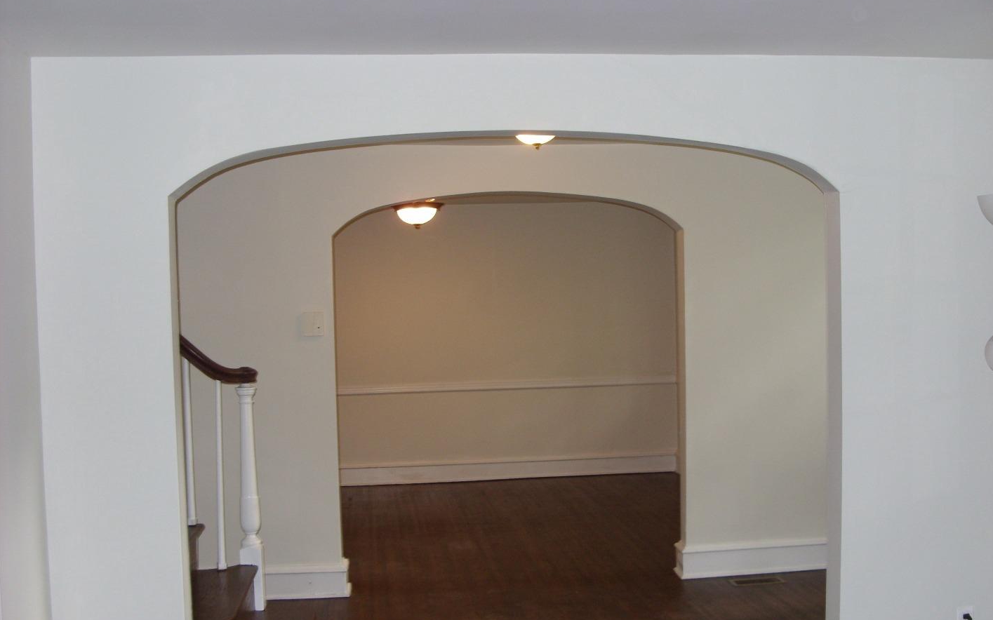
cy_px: 356
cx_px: 503
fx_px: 1109
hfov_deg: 48.2
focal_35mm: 41
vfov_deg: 31.2
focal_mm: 6.3
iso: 100
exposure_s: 1/30
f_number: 2.8
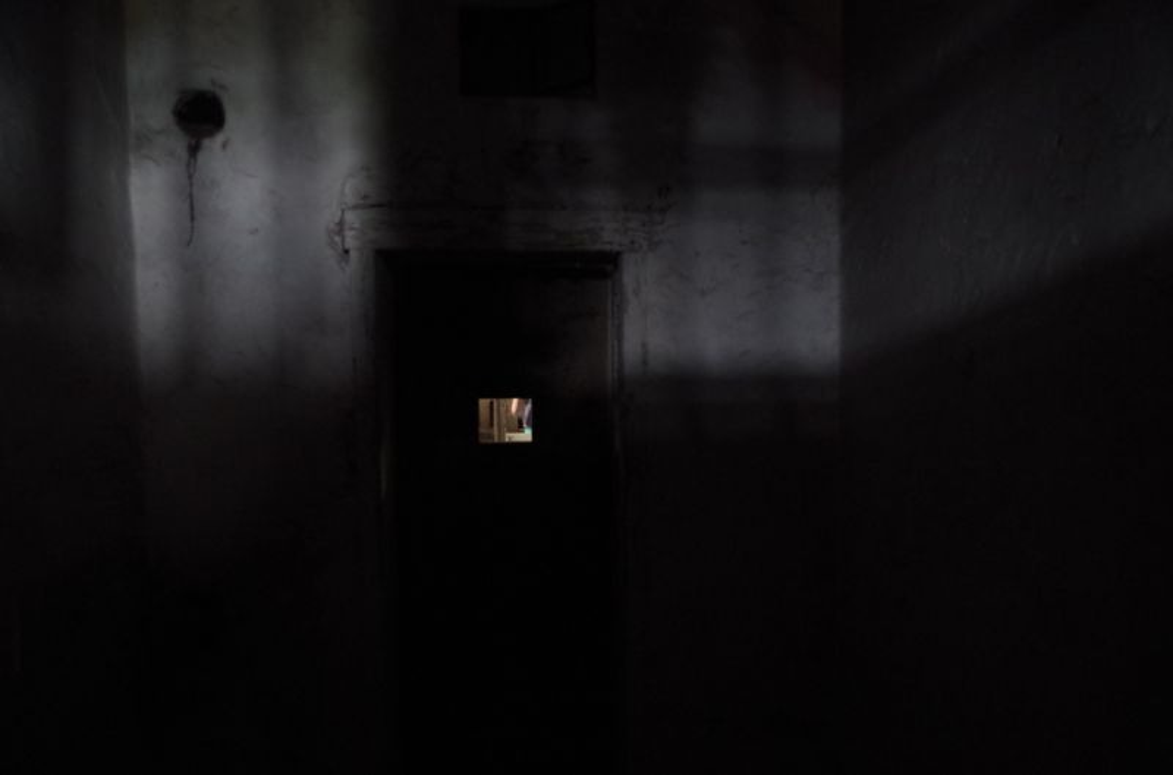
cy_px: 388
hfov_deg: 67.5
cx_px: 586
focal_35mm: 27
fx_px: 877
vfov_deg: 47.7
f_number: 3.5
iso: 3200
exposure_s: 1/5
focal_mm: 18
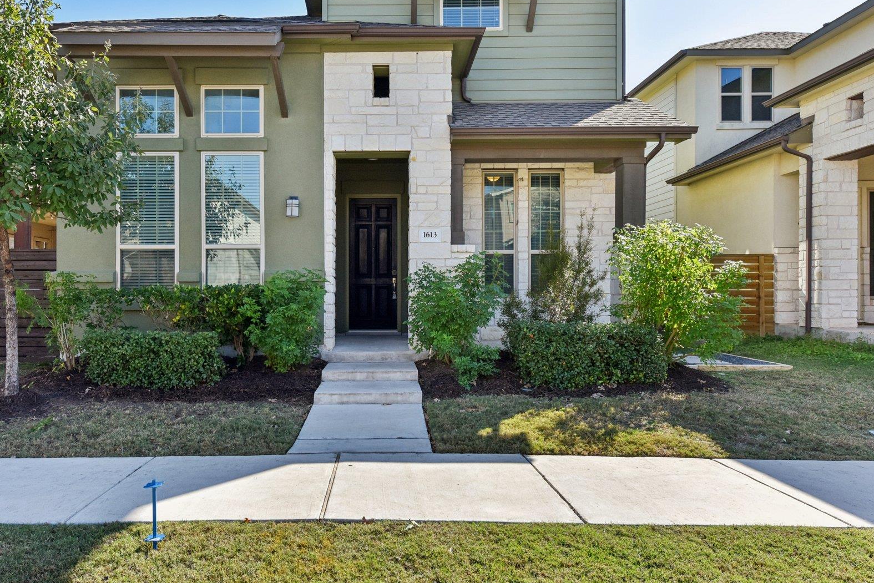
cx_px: 373
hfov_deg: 69.0
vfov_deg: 49.5
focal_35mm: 26
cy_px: 265
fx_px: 631
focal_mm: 20
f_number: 8
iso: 400
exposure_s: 1/640
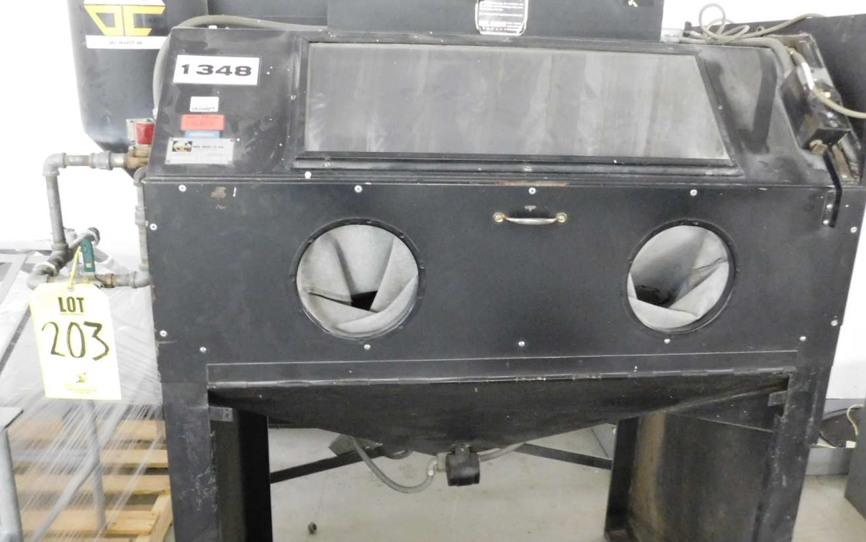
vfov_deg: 41.8
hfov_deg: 62.9
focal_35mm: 30
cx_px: 440
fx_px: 708
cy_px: 247
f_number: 3
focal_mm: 4
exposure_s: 1/4
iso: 800
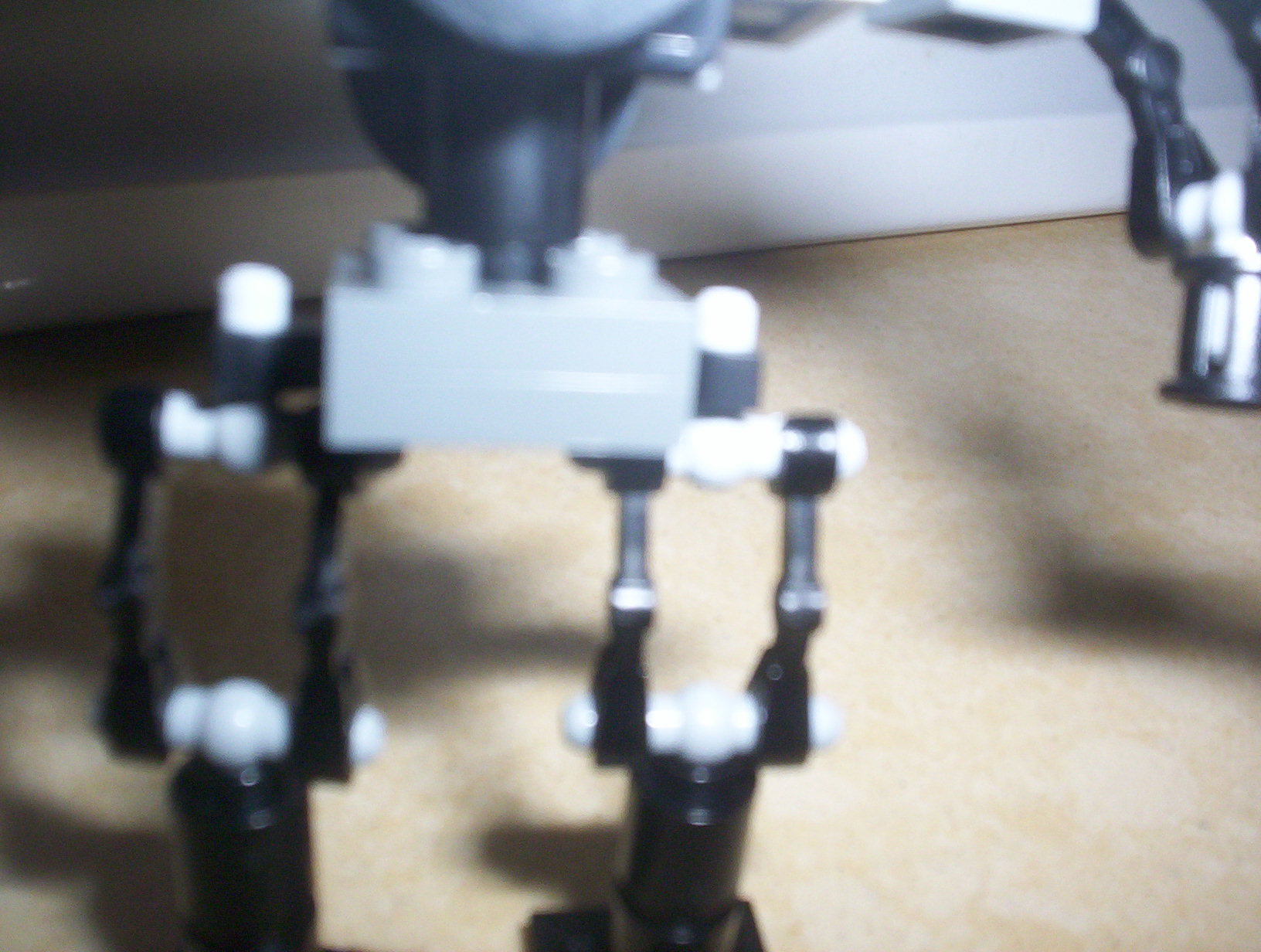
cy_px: 476
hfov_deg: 48.9
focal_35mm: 38
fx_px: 1388
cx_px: 630
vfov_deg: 37.9
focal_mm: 4.99
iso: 140
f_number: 4.5
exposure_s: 1/60
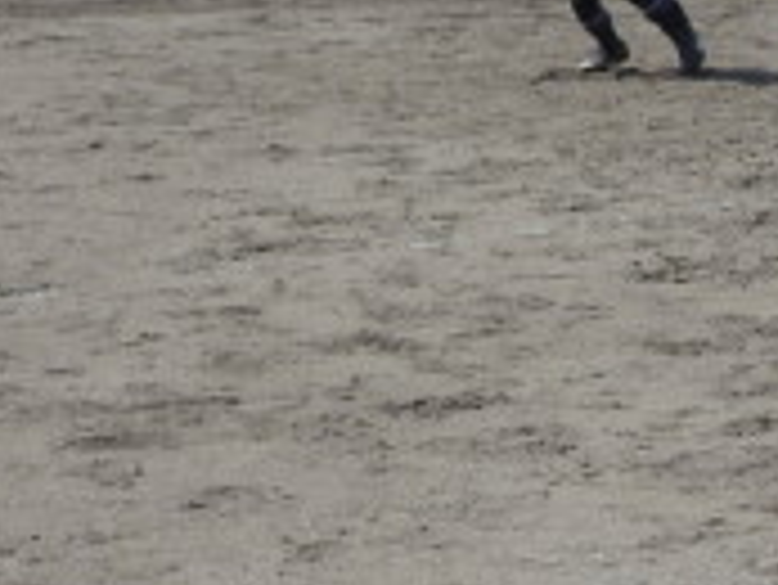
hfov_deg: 7.9
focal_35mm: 243
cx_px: 1322
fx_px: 5465
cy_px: 252
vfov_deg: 6.1
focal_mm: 12.5
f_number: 4.5
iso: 100
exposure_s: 1/640
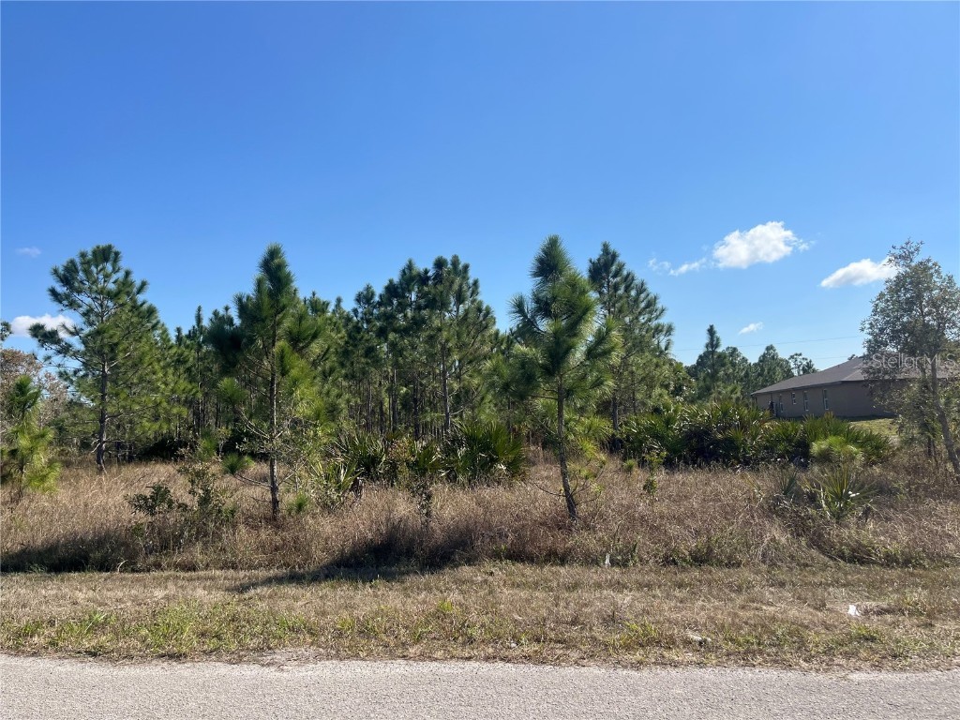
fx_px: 721
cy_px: 360
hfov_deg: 67.3
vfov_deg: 53.1
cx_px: 480
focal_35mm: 26
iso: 50
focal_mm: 5.1
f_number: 1.6
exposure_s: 1/4484
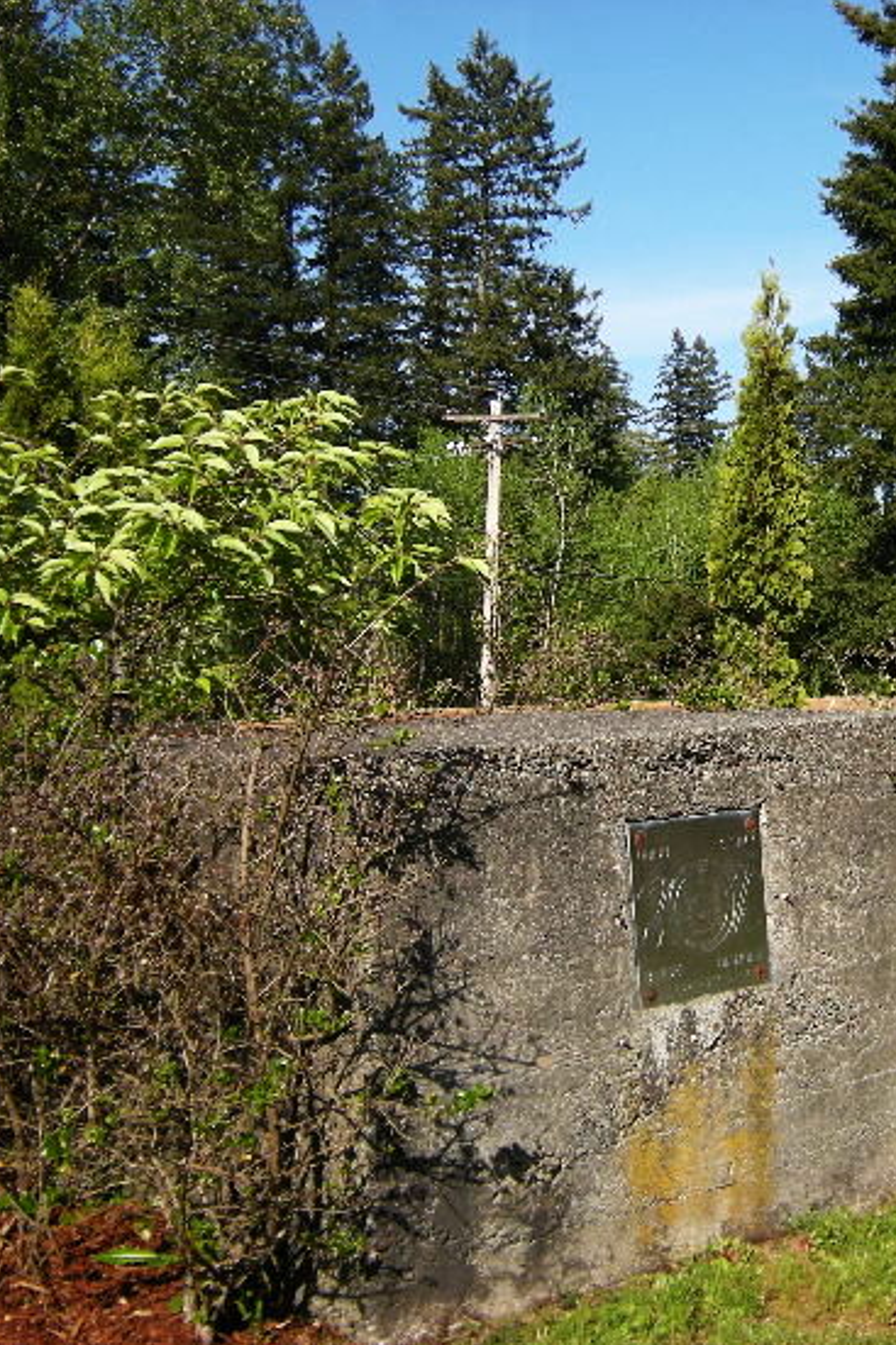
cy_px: 671
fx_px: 1980
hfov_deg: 25.1
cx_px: 710
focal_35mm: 53
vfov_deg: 37.5
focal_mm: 6.3
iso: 64
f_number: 6.4
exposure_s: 1/188
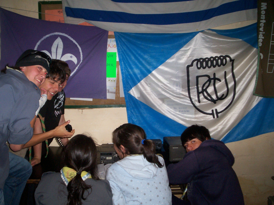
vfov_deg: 39.7
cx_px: 137
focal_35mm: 36
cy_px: 102
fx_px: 285
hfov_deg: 51.4
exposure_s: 1/64
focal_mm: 5.9
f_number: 4.5
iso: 140
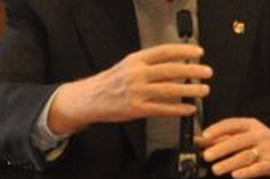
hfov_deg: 4.6
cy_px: -104
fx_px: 3321
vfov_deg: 3.1
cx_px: 503
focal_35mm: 444
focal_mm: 62
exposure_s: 1/60
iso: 3200
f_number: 5.3
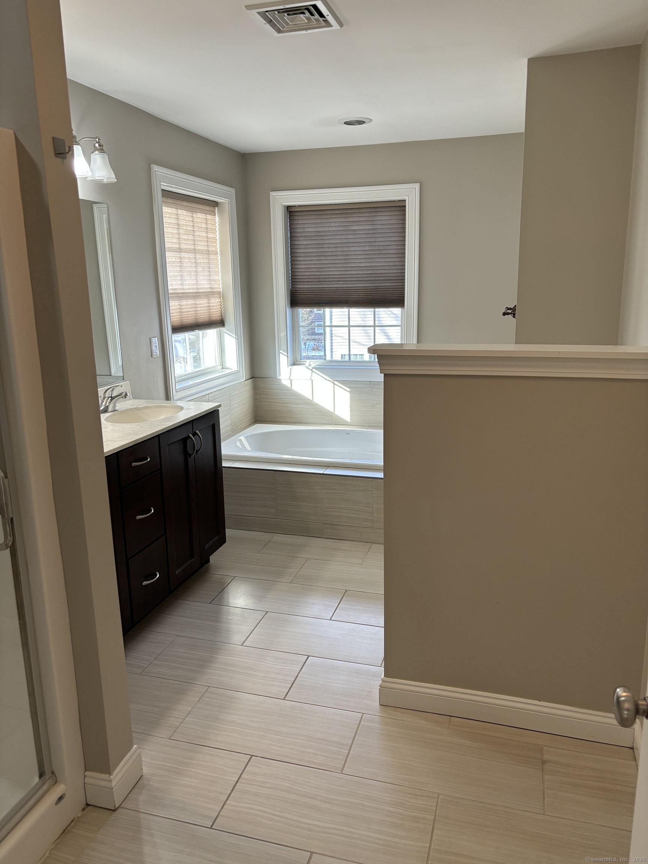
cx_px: 324
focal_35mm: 26
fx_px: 649
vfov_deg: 67.3
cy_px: 432
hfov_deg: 53.1
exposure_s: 1/120
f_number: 1.6
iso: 125
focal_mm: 5.96
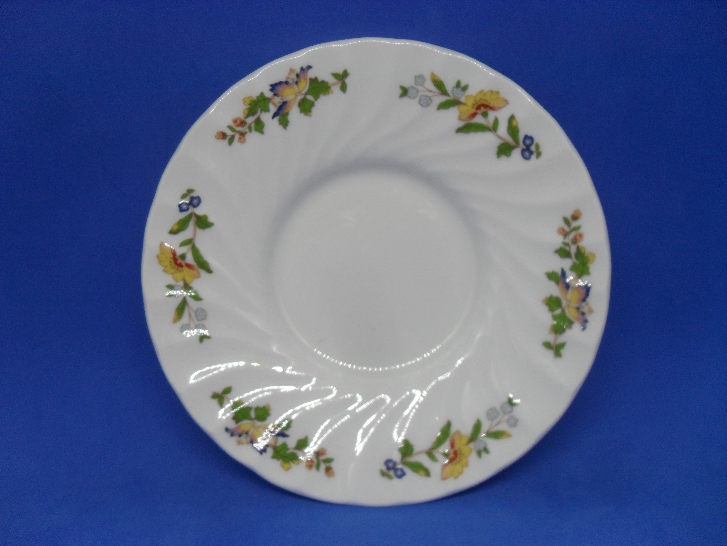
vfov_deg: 40.7
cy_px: 273
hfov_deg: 52.6
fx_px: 735
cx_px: 364
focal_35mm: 35
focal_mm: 6.2
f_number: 2.8
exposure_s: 1/90
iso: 100
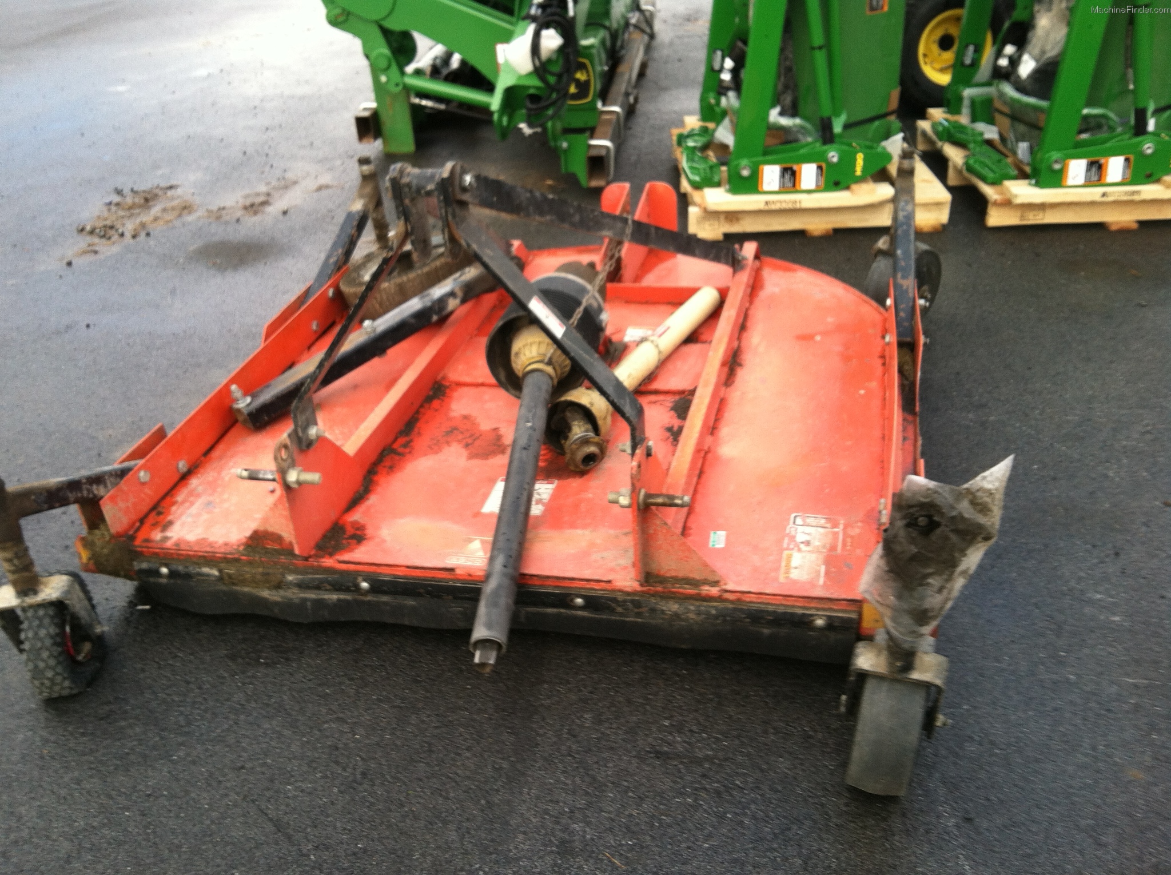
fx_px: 1182
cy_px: 438
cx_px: 586
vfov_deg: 40.6
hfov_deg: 52.7
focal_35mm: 35
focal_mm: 3.85
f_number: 2.8
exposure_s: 1/165
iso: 80
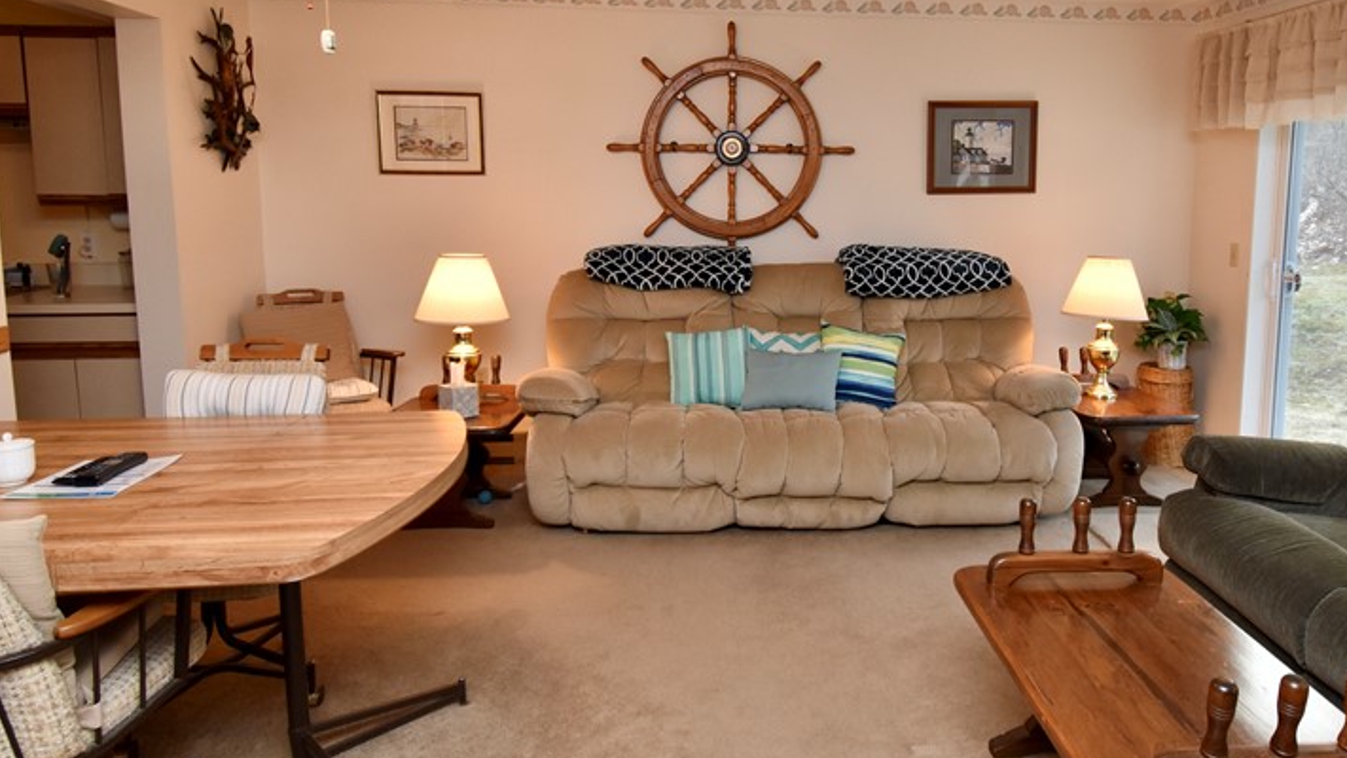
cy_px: 301
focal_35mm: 24
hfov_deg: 75.8
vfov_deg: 47.4
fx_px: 857
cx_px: 782
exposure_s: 1/60
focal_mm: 10
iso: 320
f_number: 5.6
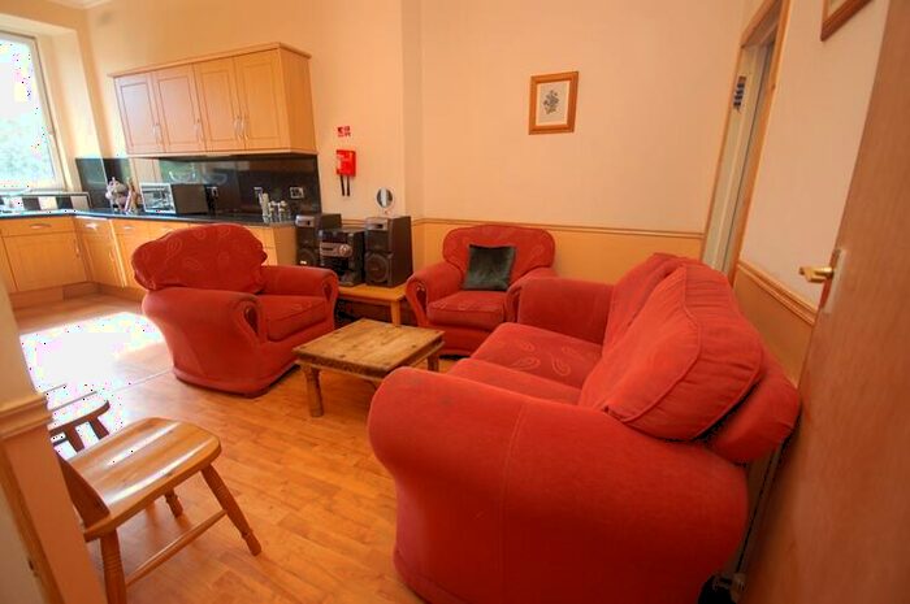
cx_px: 455
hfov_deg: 100.5
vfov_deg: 77.2
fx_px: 379
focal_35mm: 15
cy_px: 302
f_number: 4
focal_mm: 10
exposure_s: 1/60
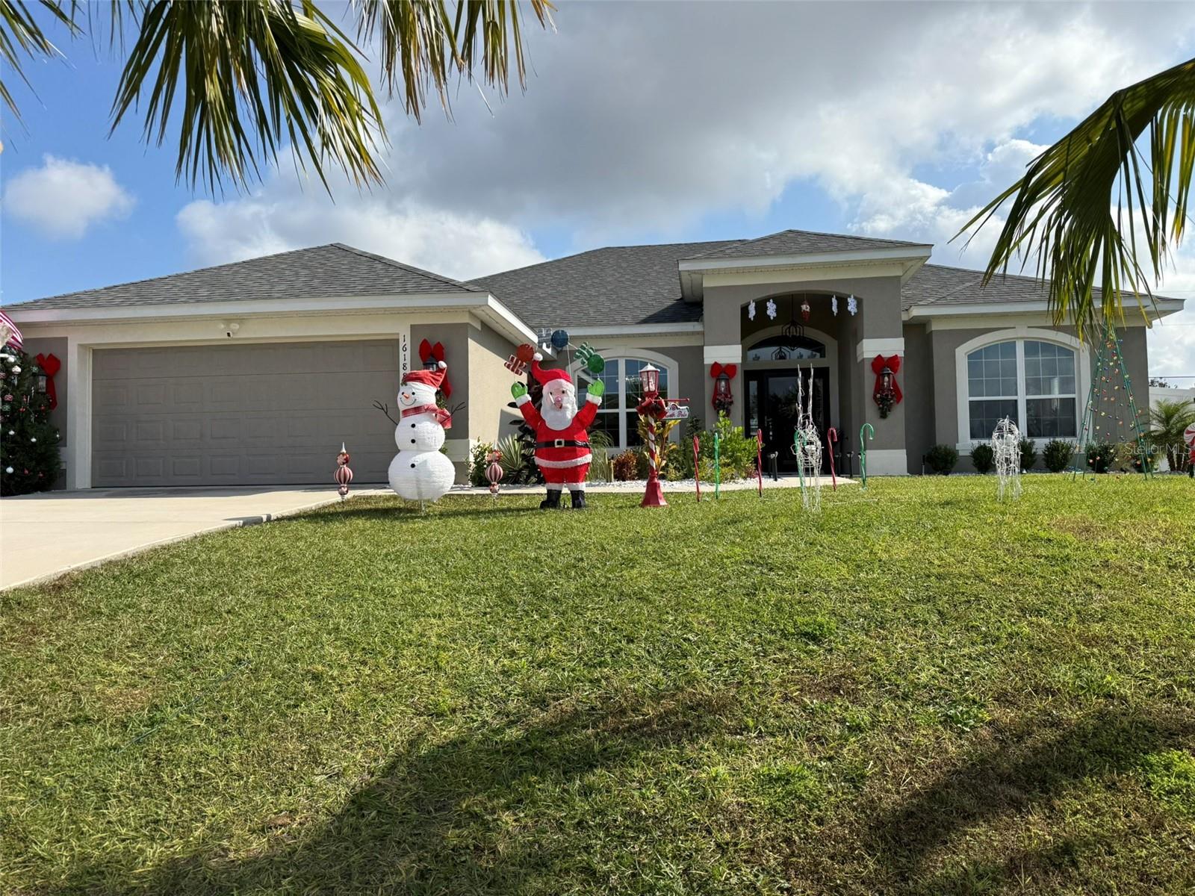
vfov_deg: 56.8
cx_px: 598
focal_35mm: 24
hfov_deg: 71.6
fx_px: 829
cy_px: 448
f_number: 1.78
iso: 80
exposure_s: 1/4975
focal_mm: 6.76
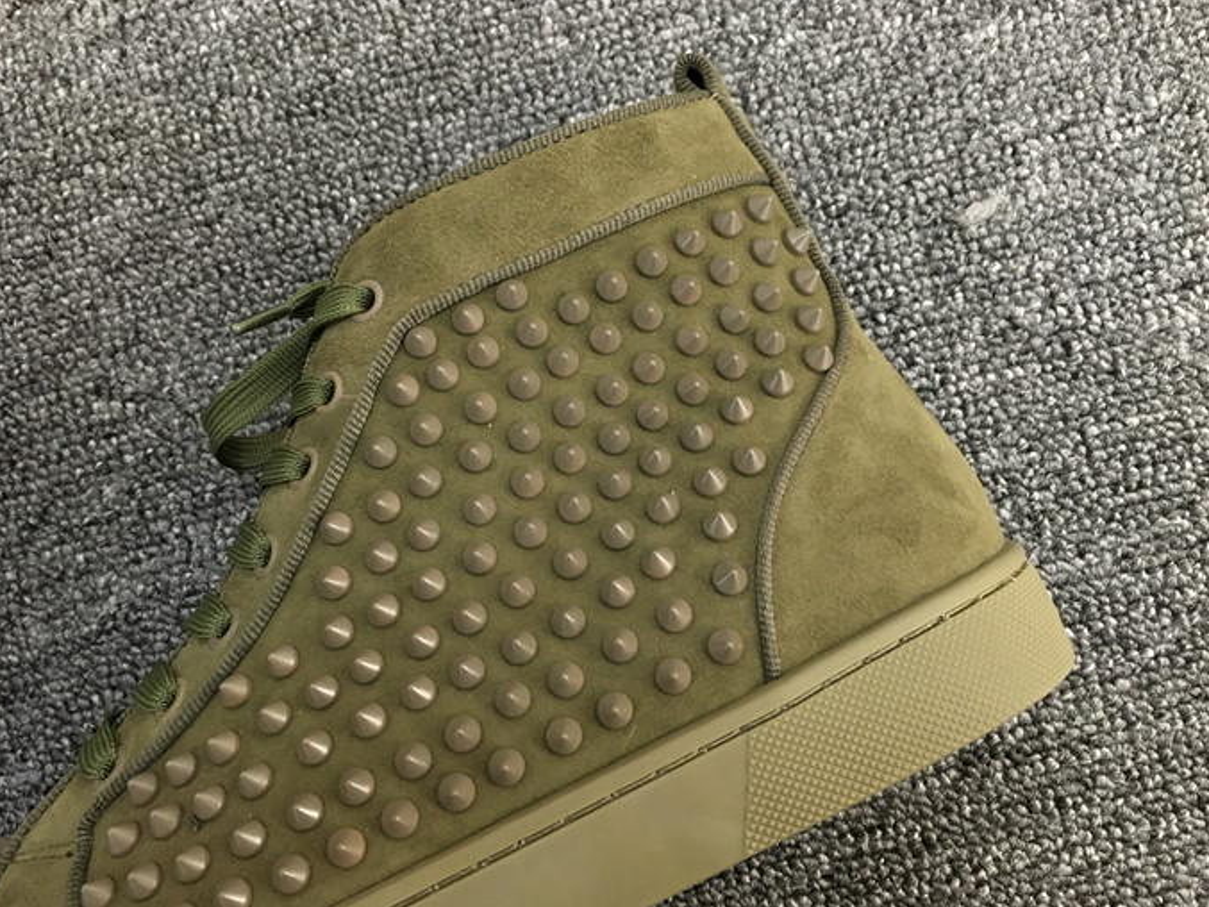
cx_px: 607
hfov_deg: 60.0
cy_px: 449
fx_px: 1048
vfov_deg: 46.8
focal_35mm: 30
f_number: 2.2
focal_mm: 4.15
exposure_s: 1/20
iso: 200
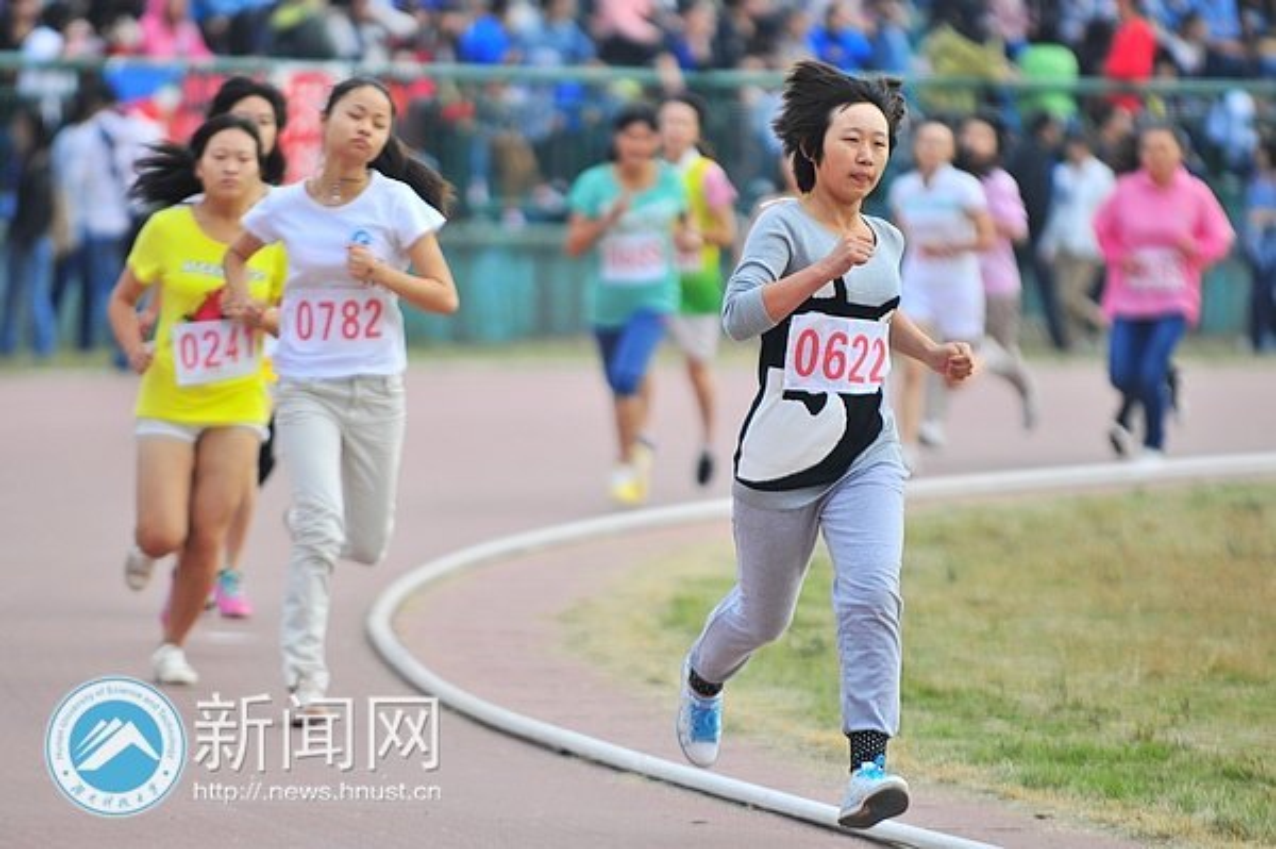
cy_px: 424
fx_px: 10624
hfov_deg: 6.9
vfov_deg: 4.6
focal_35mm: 300
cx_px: 638
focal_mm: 200
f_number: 2.8
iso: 200
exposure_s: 1/1250
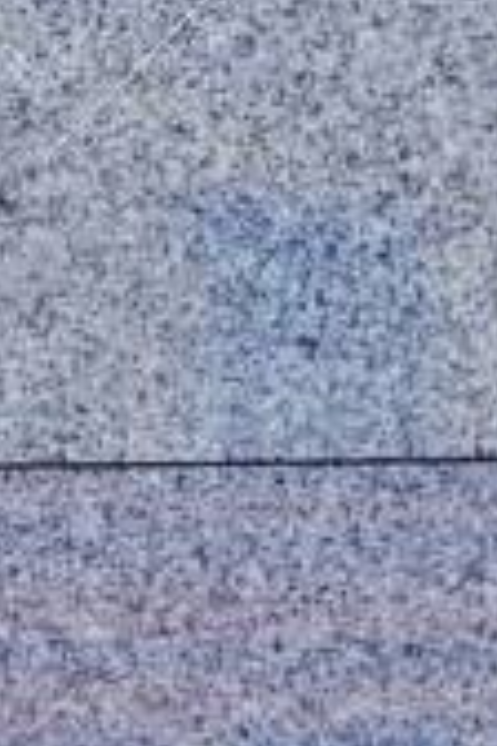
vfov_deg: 5.3
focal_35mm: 387
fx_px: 8013
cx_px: -428
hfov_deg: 3.5
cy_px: -333
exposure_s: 1/1000
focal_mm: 50
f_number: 4
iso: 400
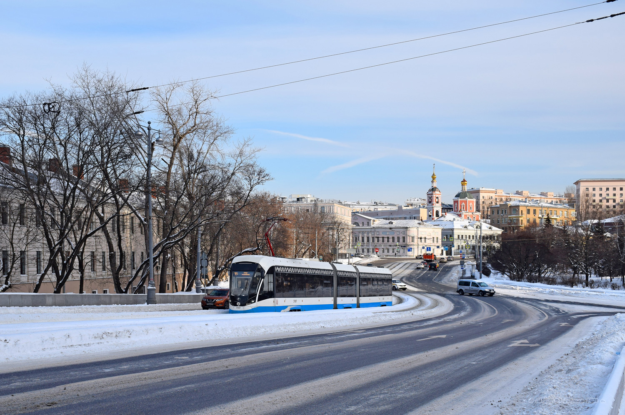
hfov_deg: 48.0
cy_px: 208
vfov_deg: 32.9
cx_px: 312
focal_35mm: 40
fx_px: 702
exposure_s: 1/500
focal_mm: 27
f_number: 8
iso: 220
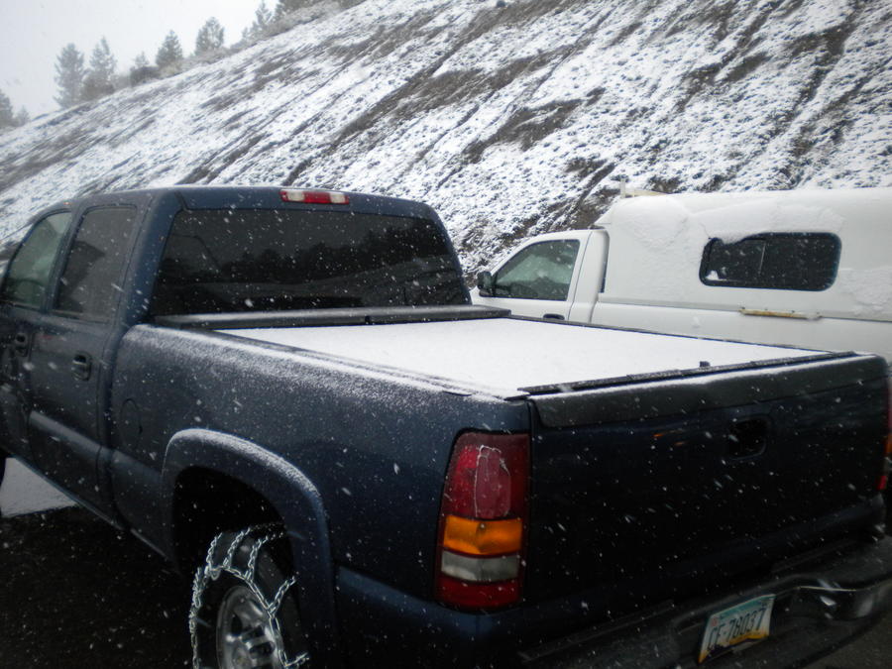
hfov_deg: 52.6
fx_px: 902
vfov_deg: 40.7
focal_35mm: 35
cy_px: 334
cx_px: 446
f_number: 3.1
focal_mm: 6.3
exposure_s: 1/502
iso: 240
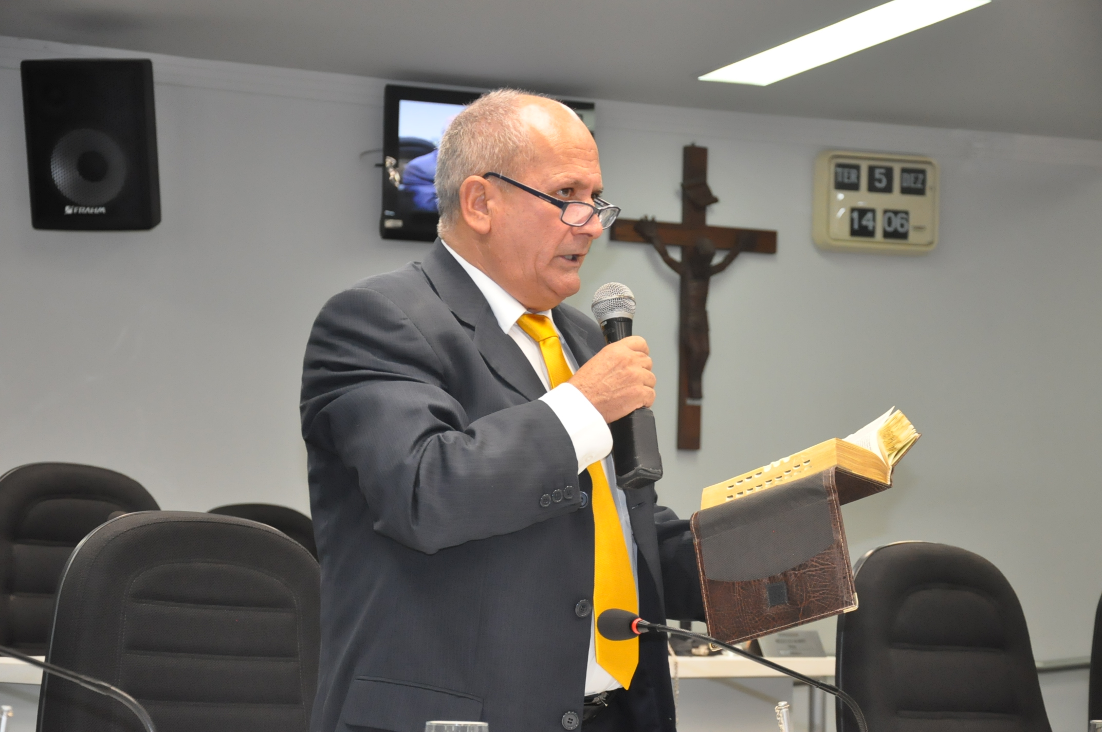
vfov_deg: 14.7
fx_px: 2843
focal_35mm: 93
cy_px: 366
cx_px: 551
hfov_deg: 21.9
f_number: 5.3
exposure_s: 1/80
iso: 2000
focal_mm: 62
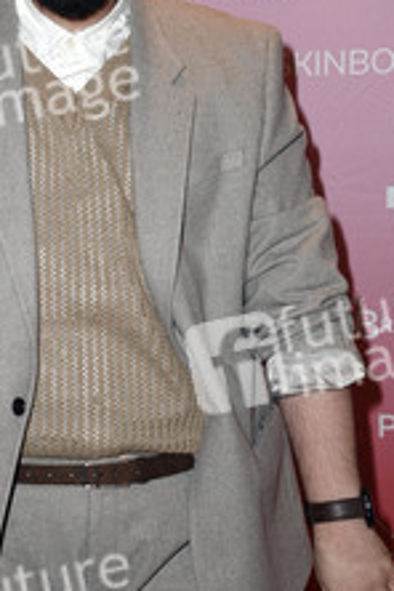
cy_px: 218
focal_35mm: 99
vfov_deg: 20.6
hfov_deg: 13.8
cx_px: 80
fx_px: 1625
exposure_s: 1/250
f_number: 5.6
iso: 800
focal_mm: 55
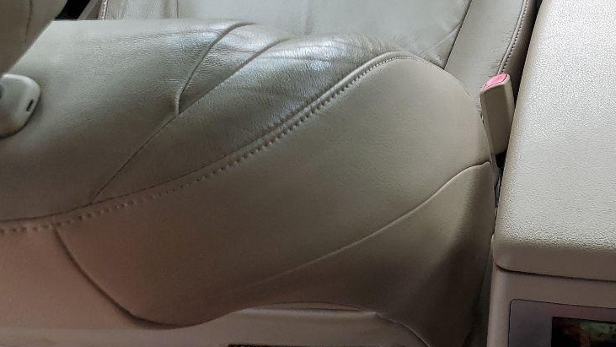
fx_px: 1013
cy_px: -35
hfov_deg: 31.4
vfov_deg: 18.7
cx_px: 612
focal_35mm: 62
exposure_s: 1/172
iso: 50
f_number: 1.5
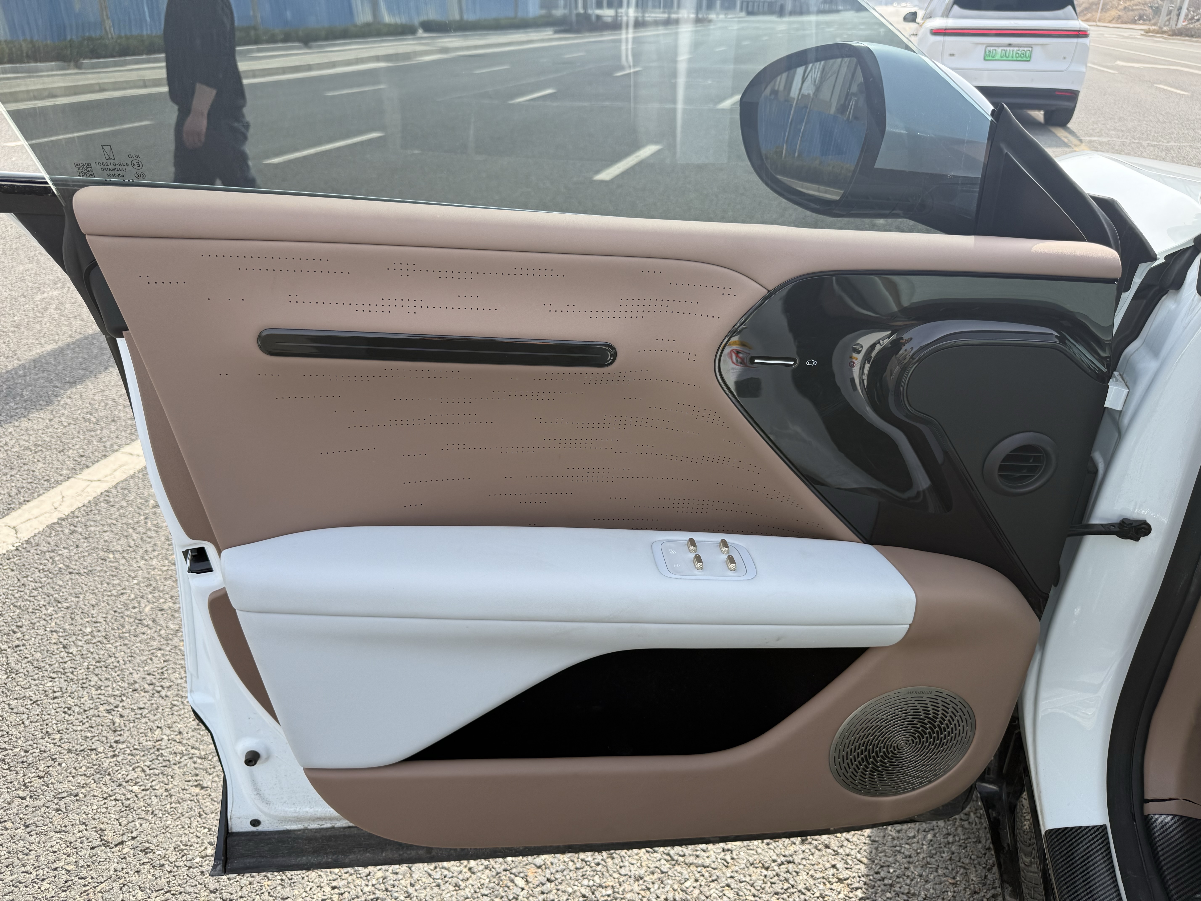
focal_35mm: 24
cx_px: 600
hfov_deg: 71.6
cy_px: 450
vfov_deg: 56.8
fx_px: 833
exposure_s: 1/1139
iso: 80
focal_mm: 6.76
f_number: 1.78
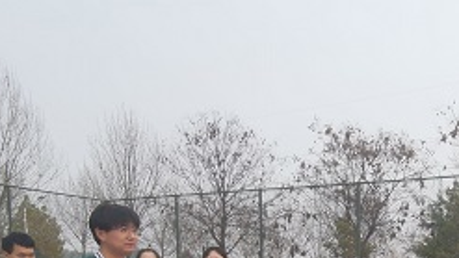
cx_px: 426
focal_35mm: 48
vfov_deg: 21.2
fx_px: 584
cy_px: 384
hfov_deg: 39.3
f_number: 2.2
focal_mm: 2.26
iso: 50
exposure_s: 1/470
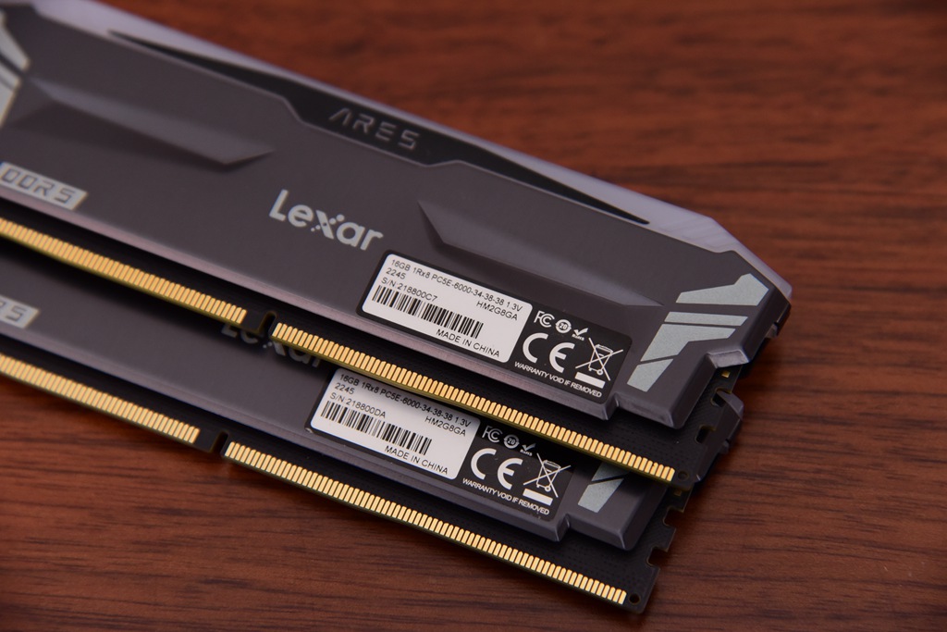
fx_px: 3157
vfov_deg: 11.4
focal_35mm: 120
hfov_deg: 17.1
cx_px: 474
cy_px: 316
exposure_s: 1/60
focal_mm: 120
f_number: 5.6
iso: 1600
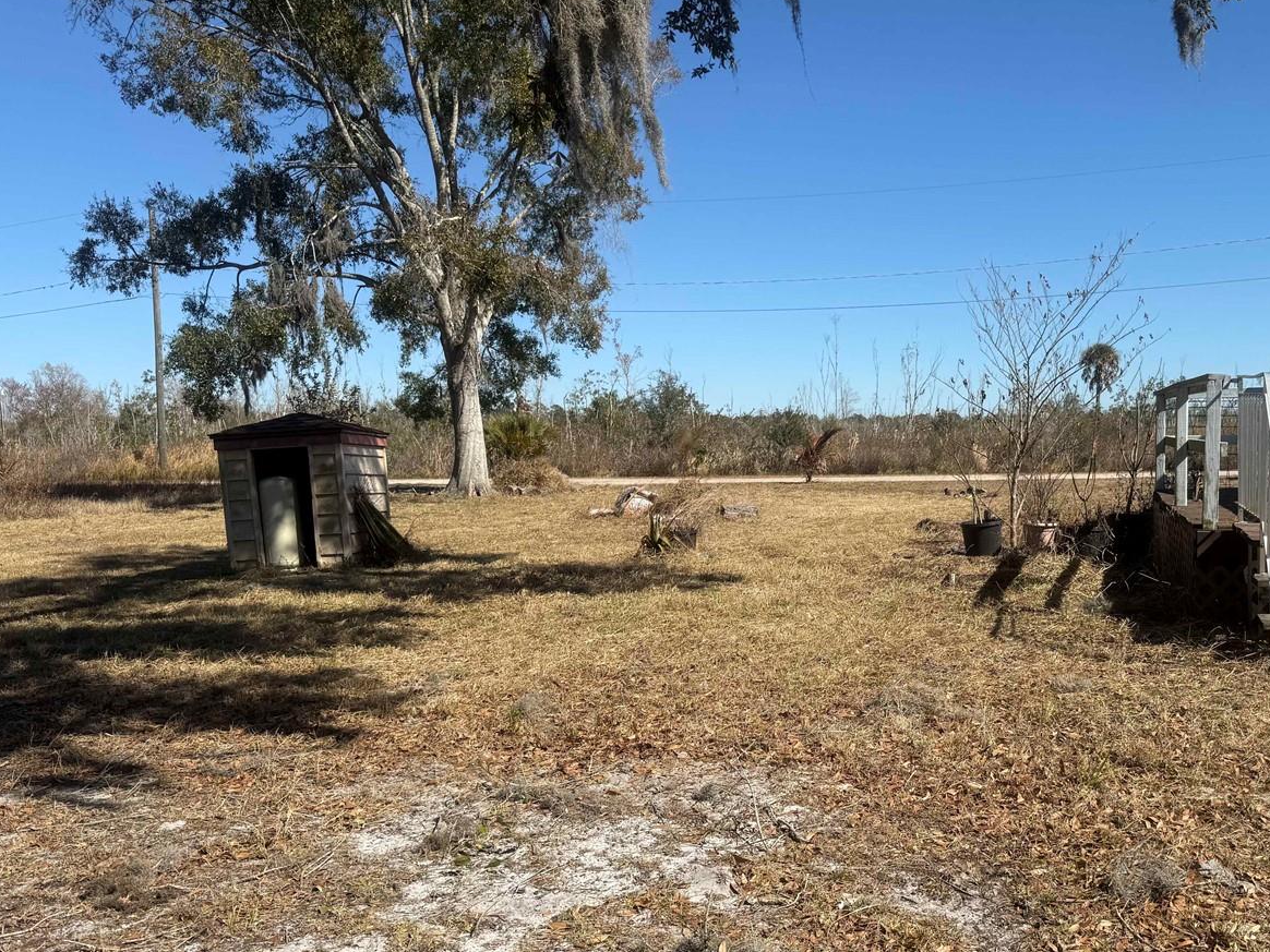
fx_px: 1211
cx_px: 830
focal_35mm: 33
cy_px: 562
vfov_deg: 42.8
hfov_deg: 54.4
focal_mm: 6.76
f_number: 1.78
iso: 80
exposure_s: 1/4673
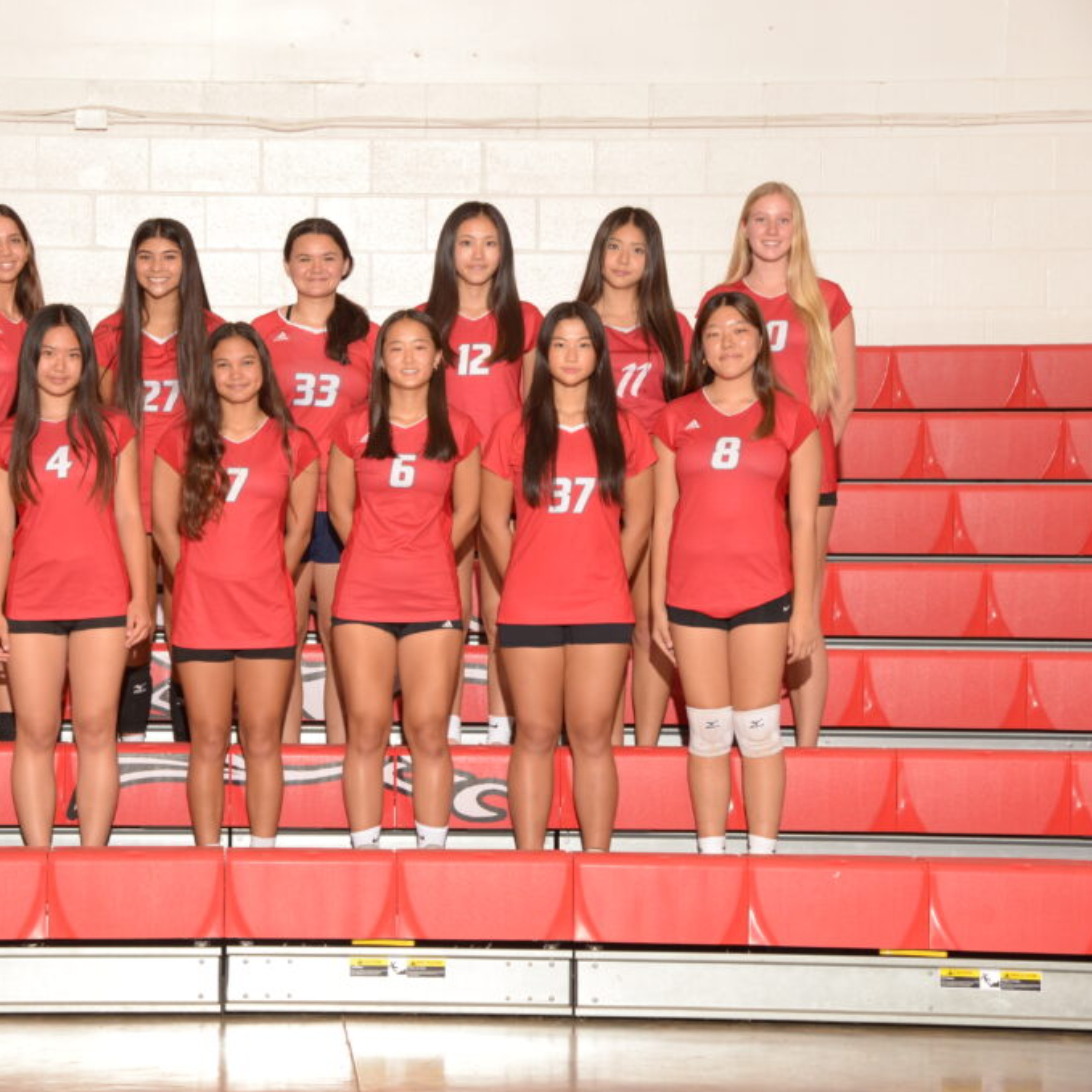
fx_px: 3890
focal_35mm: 109
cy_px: 546
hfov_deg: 15.9
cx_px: 326
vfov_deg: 16.0
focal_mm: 85
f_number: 10
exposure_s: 1/125
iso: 640
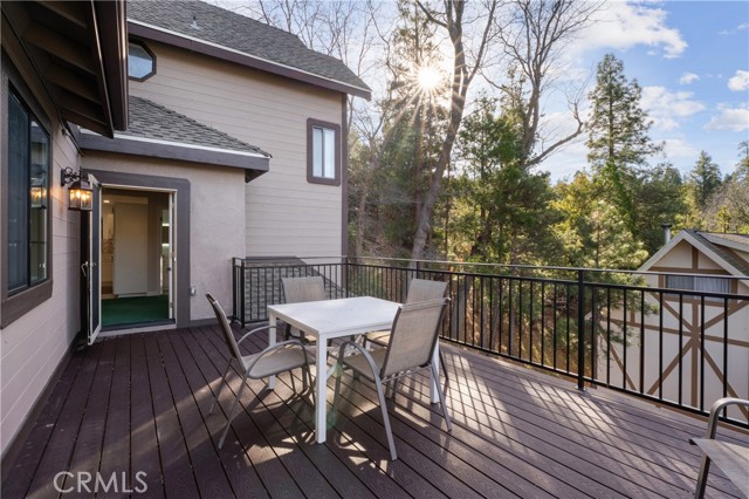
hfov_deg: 96.4
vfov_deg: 73.3
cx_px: 374
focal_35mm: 16
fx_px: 335
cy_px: 250
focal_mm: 16.1
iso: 100
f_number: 22
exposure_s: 1/3.33
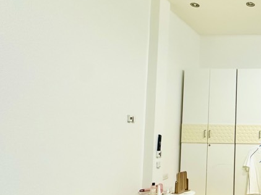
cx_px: 306
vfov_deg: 41.5
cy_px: 119
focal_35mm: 34
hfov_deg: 40.1
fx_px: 256
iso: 500
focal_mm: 2.22
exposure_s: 1/50
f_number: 2.2
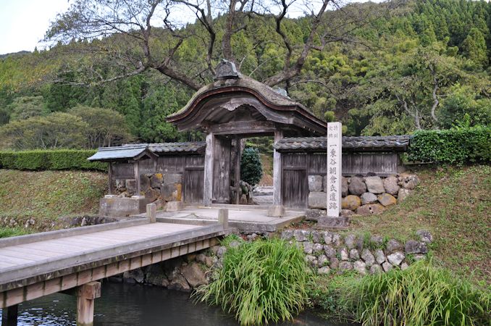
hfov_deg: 59.6
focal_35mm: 32
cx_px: 246
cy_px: 163
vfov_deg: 41.6
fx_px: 429
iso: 200
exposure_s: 1/100
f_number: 5
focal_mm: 21
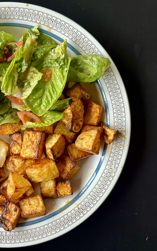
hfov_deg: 18.0
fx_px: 486
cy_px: 124
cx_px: 8
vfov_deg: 29.0
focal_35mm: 71
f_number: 1.78
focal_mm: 6.86
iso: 80
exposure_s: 1/82
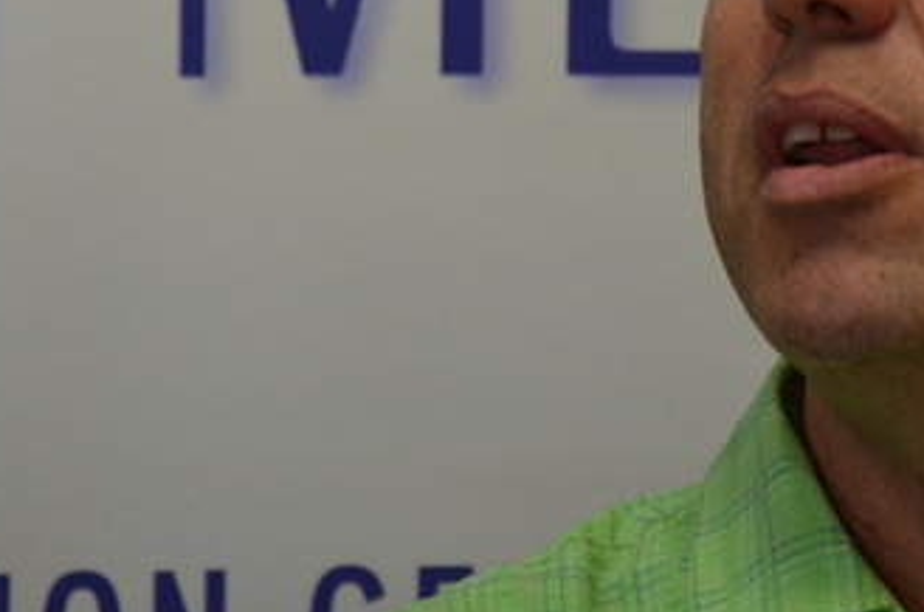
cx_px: 323
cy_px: -14
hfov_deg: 7.3
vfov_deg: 4.9
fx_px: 7195
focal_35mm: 281
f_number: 5.3
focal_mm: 80
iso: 1000
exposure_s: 1/125
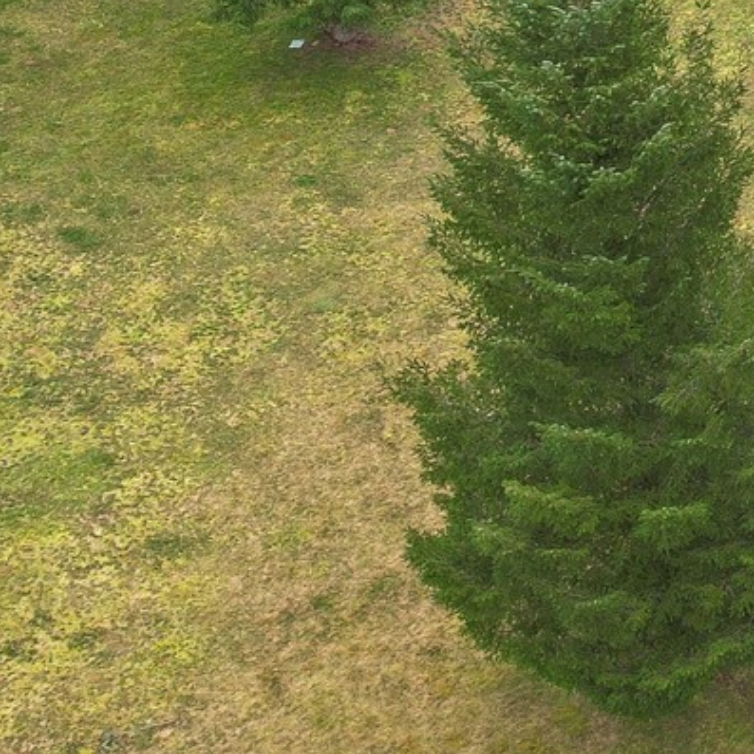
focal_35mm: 80
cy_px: -189
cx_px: 1082
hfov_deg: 19.3
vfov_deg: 20.1
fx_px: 1971
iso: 100
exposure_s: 1/100
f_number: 2.8
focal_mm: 8.38
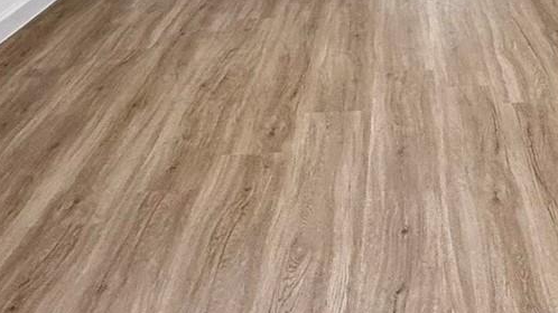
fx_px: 725
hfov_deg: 40.1
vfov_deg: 19.3
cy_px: -229
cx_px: 459
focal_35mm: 49
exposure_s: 1/120
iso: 200
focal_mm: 2.22
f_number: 2.2
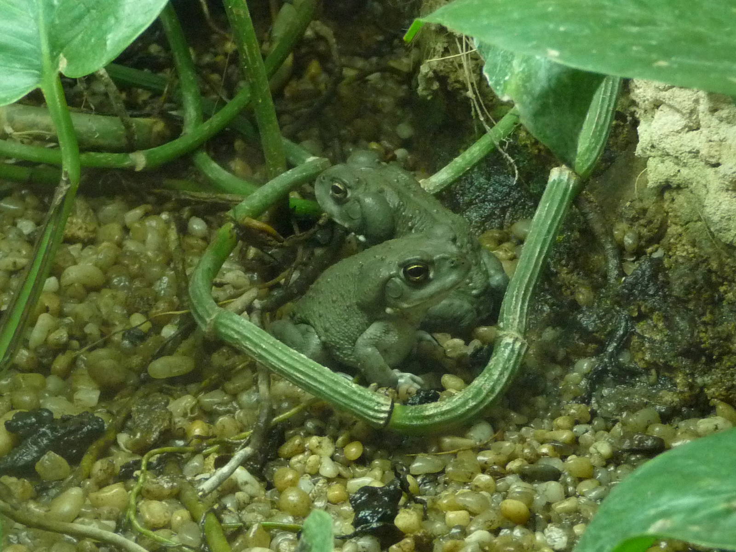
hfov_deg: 16.3
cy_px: 276
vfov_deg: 12.2
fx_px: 2573
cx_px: 368
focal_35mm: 121
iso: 400
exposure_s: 1/20
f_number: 4.6
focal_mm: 12.2
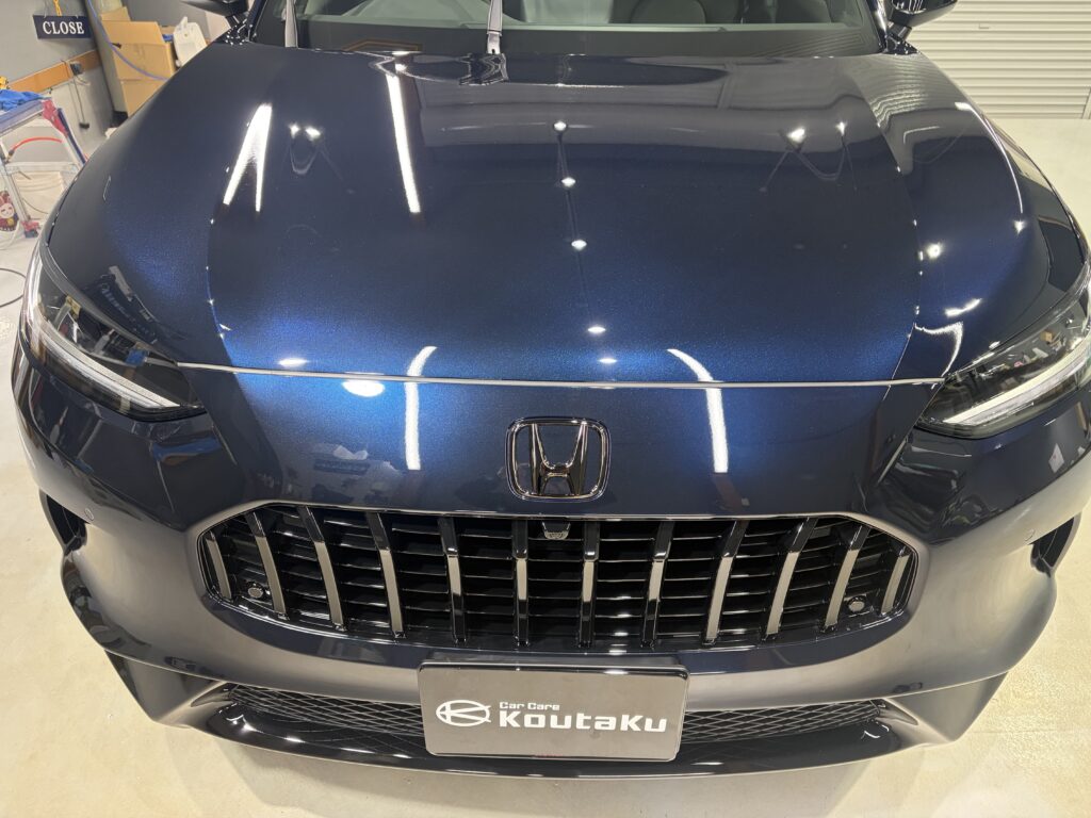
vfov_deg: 53.1
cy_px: 409
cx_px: 546
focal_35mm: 26
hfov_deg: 67.3
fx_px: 819
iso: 250
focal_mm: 5.96
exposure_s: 1/120
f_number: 1.6
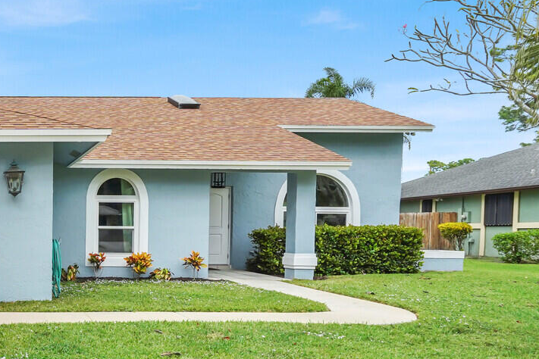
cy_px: 254
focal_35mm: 36
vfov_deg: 36.3
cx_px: -30
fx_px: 539
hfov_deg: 43.4
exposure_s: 1/1000
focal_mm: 16
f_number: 8
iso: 800
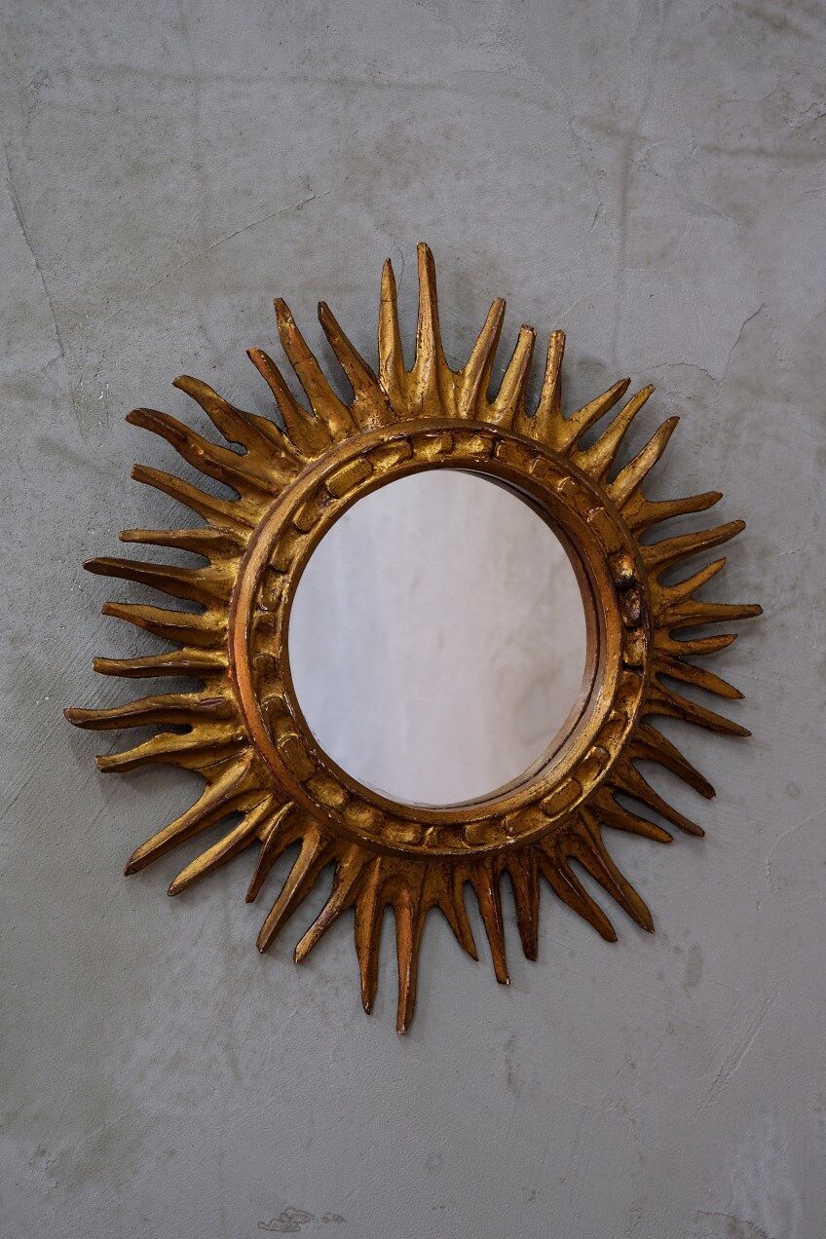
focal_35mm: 46
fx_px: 1583
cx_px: 413
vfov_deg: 42.7
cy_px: 620
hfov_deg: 29.2
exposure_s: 1/75
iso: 1600
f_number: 4
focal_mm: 30.8
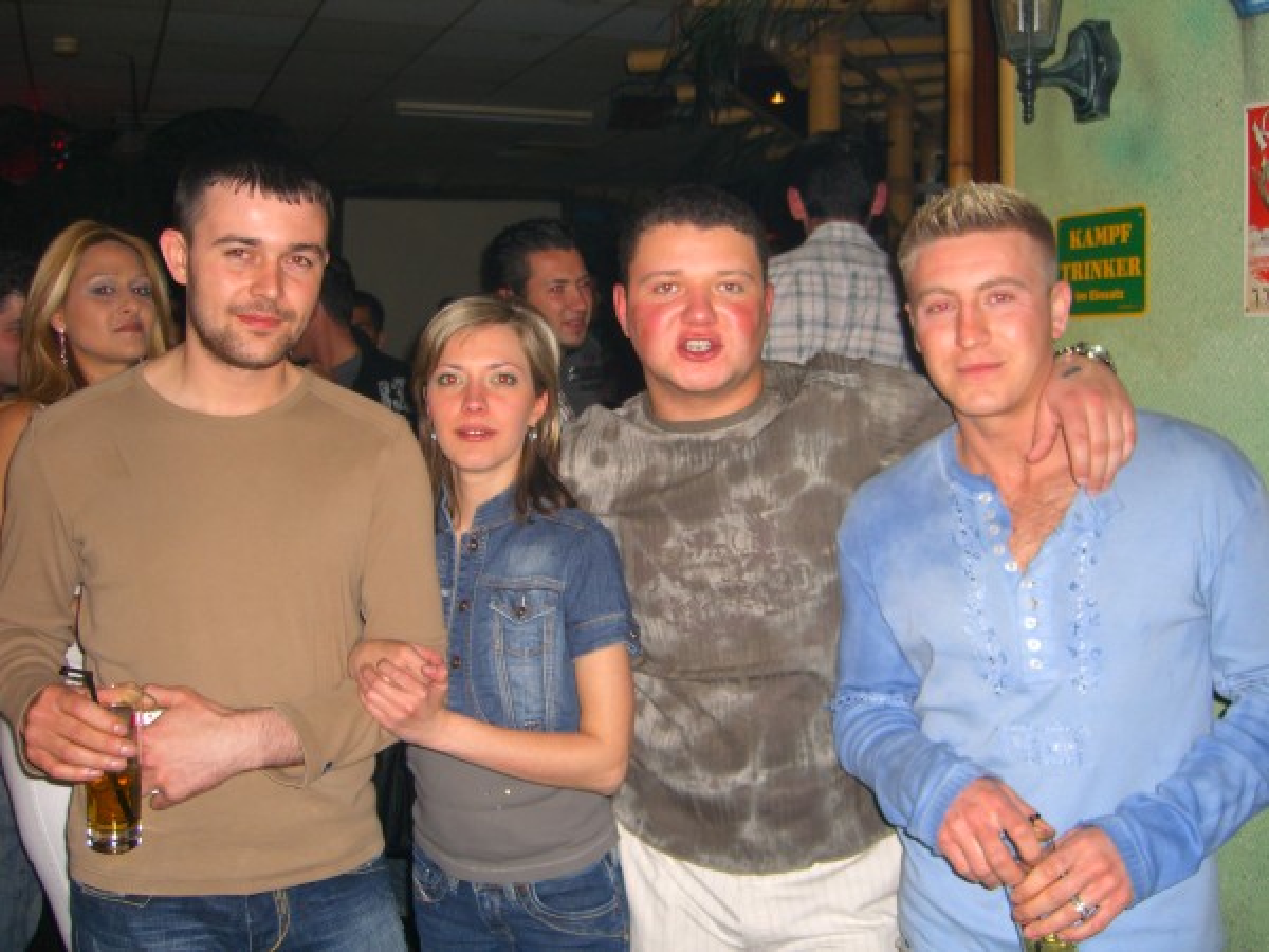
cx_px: 634
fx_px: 1393
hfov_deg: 49.0
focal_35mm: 38
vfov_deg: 37.7
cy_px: 476
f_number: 2.8
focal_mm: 7.9
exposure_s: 1/60
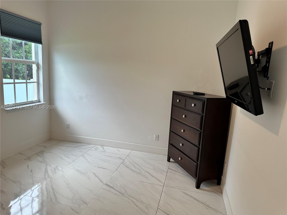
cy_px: 108
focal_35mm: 24
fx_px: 199
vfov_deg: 56.8
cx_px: 144
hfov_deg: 71.6
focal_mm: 6.86
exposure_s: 1/120
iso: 125
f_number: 1.78
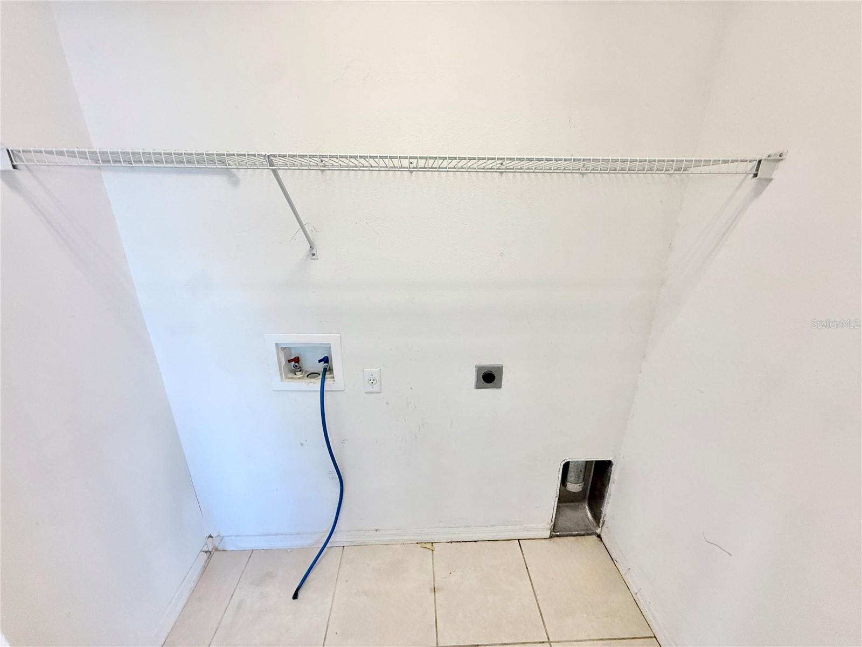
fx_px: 349
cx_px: 431
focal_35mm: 14
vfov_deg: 85.7
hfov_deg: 102.1
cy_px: 324
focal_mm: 2.22
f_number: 2.2
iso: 320
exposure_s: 1/120
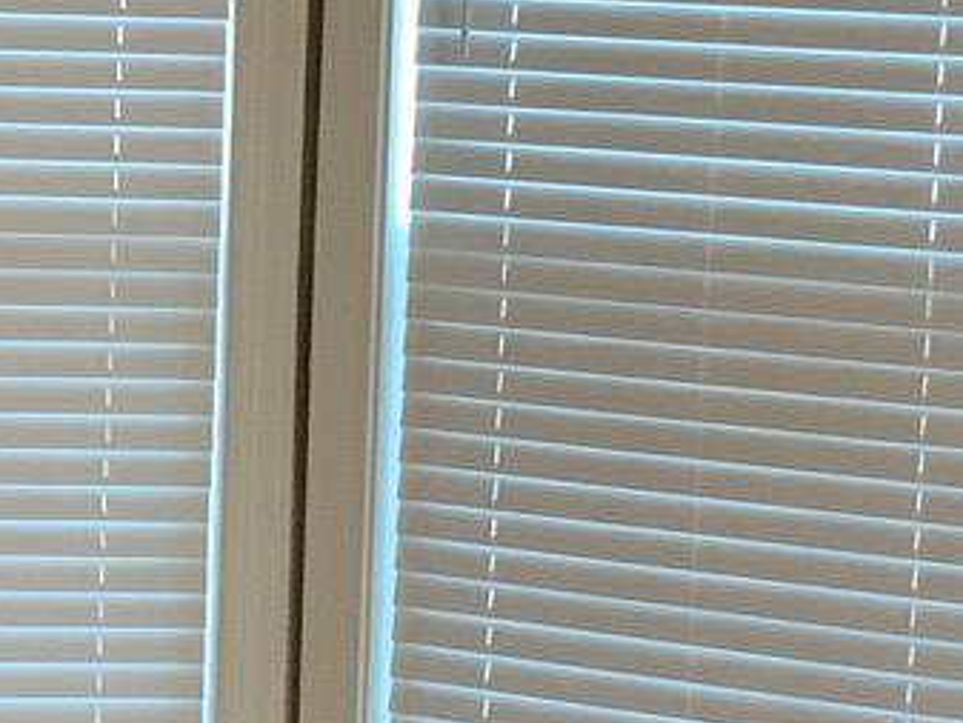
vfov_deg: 8.4
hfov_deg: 11.1
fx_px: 4898
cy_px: 366
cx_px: 17
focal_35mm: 176
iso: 200
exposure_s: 1/40
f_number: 1.8
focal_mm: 3
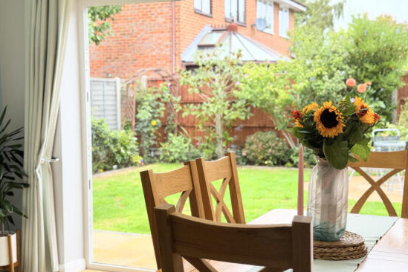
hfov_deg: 37.5
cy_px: 150
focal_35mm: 53
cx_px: 203
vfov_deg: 25.5
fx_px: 601
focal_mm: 6.76
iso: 64
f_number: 1.78
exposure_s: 1/364
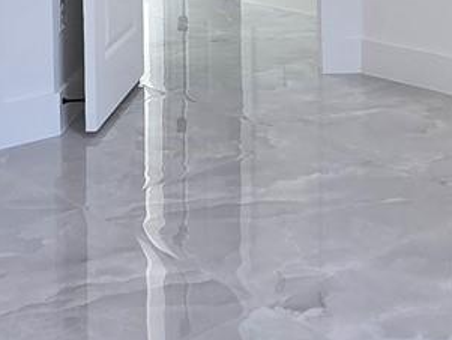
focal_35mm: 69
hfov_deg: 27.2
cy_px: -162
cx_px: 405
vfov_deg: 18.9
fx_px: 901
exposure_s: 1/120
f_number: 2.2
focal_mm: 2.2
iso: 250
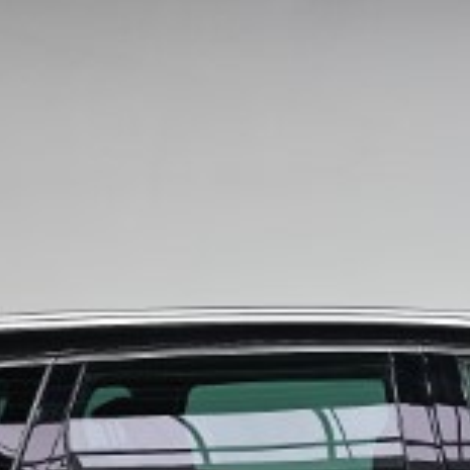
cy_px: 719
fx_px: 1290
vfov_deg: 18.2
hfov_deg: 19.9
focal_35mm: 84
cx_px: 482
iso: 80
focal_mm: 6.3
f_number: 1.7
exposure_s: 1/100
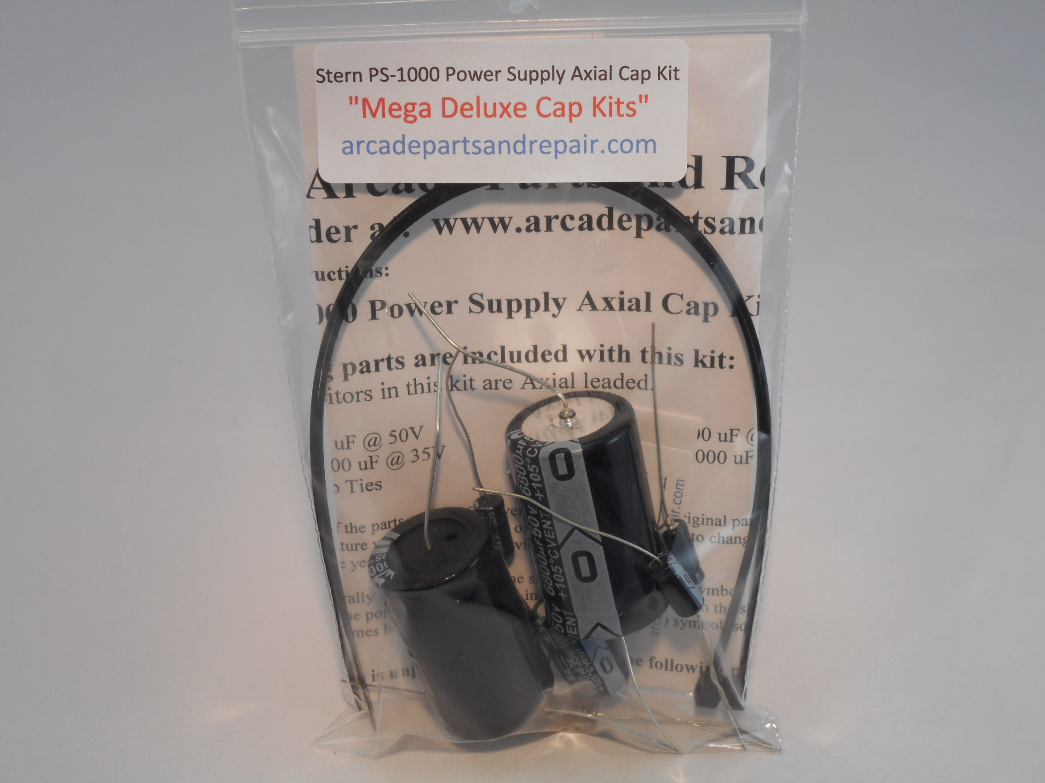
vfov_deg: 21.9
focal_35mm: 67
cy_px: 392
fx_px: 2023
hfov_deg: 29.0
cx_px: 522
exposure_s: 1/30
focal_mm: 12
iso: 100
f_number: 5.3
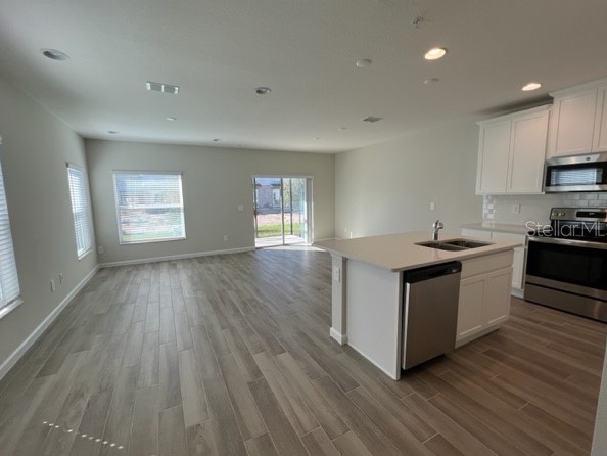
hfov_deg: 102.0
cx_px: 294
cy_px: 228
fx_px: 246
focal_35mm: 14
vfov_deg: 85.7
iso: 32
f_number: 1.8
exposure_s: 1/133
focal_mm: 1.57
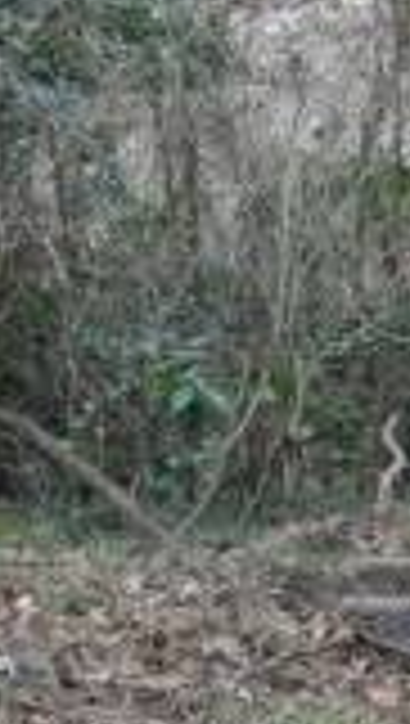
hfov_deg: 10.4
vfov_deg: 19.8
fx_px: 2080
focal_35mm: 108
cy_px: 447
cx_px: 820
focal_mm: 5.7
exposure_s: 1/100
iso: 100
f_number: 2.9
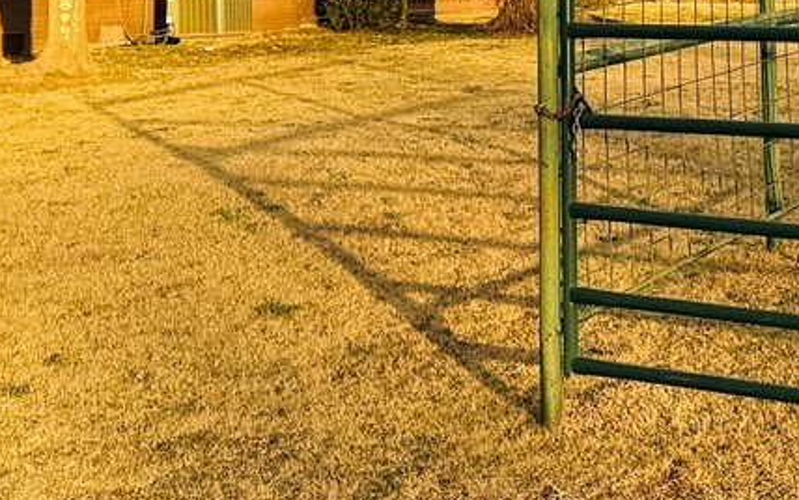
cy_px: -295
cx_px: 551
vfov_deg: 11.0
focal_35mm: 114
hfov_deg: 18.2
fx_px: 2484
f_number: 1.78
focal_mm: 6.76
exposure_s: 1/1192
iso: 80
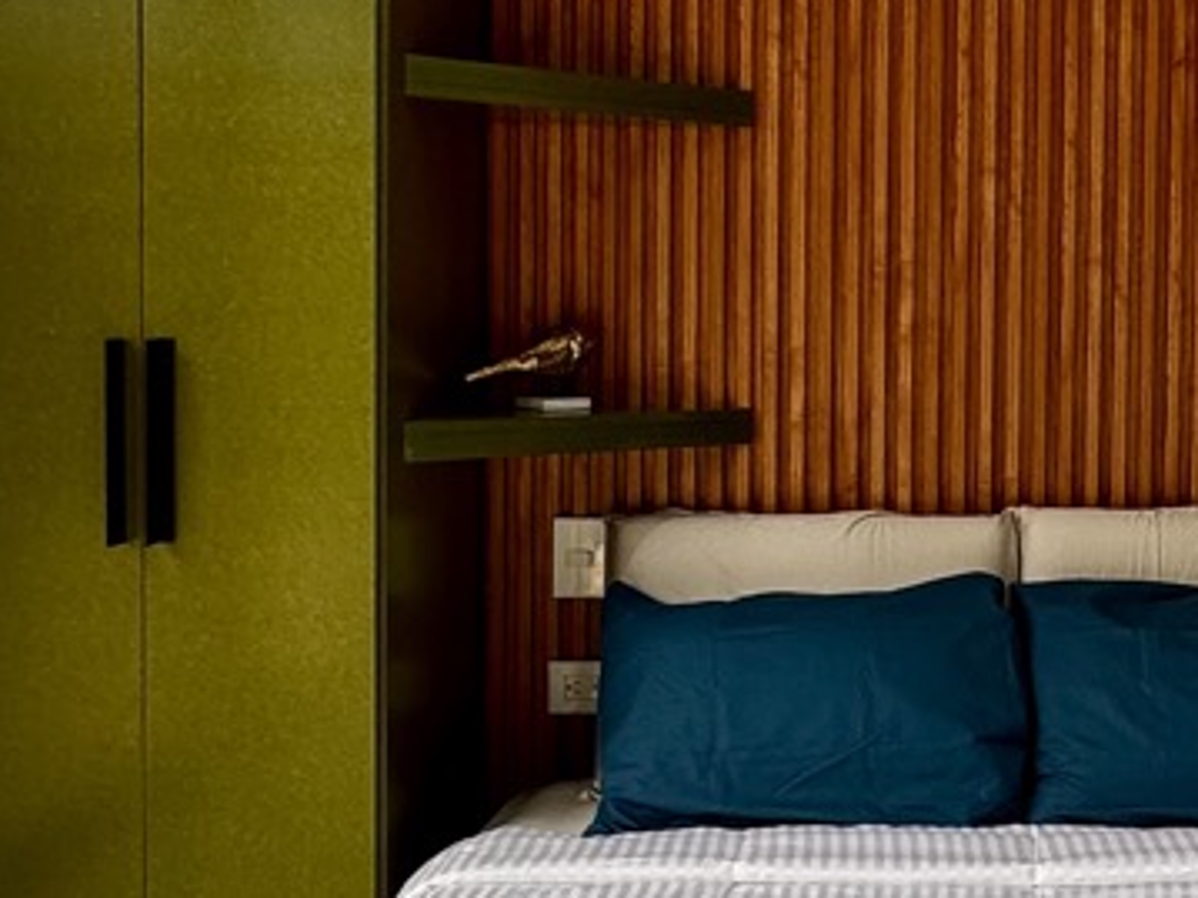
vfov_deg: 25.6
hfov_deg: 32.4
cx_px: 1044
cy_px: 362
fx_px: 1972
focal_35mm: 57
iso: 40
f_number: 2.2
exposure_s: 1/136
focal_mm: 2.22
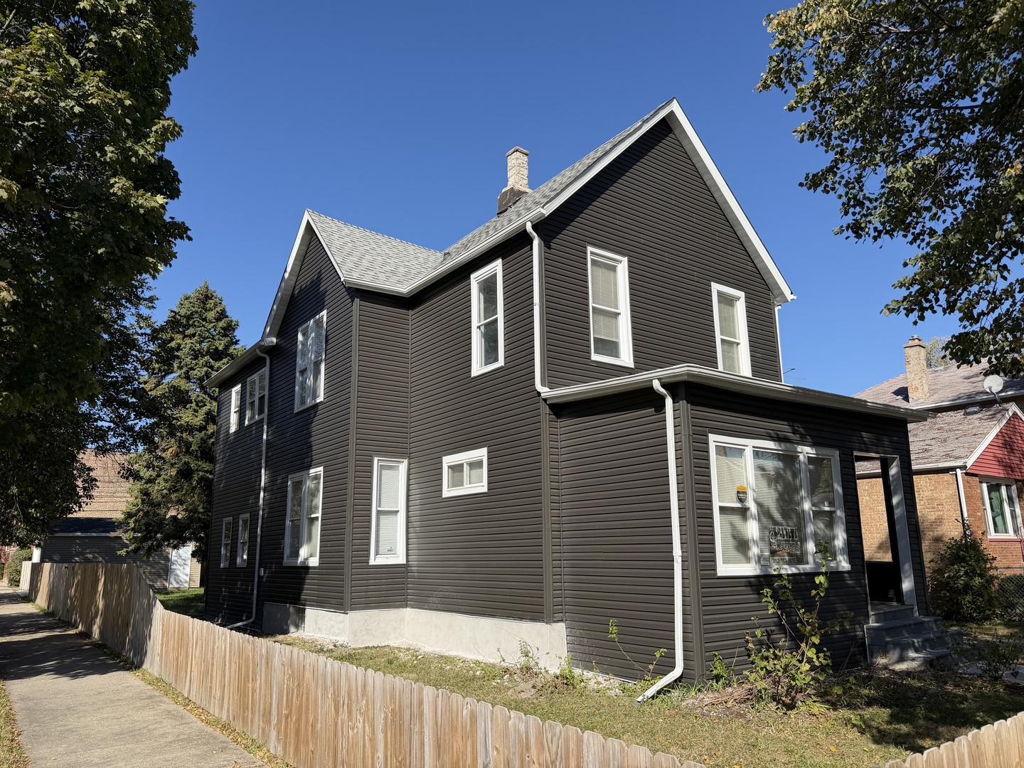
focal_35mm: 24
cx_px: 512
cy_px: 384
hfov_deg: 71.6
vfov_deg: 56.8
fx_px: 710
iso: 80
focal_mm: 6.76
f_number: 1.78
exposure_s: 1/3953
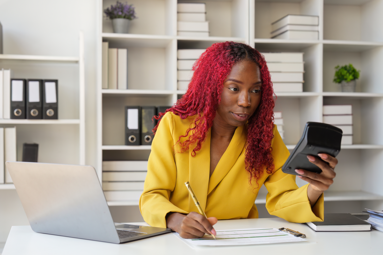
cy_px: 128
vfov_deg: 25.1
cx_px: 192
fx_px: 574
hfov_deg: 36.9
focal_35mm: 54
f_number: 3.5
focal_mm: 54
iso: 1000
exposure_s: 1/500
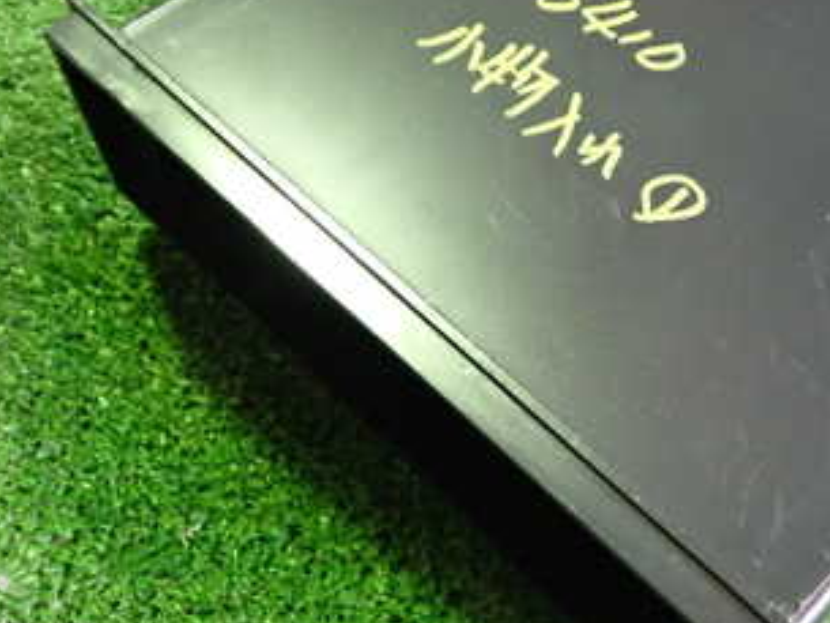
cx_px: 650
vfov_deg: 24.8
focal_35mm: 59
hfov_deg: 31.9
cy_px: 269
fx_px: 1415
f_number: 2.3
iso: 640
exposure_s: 1/30
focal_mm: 5.4
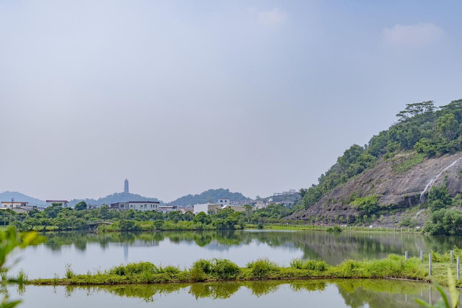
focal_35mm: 42
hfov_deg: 46.4
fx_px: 539
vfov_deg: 31.9
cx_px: 231
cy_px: 154
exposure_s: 1/5000
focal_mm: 28
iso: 100
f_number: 2.8
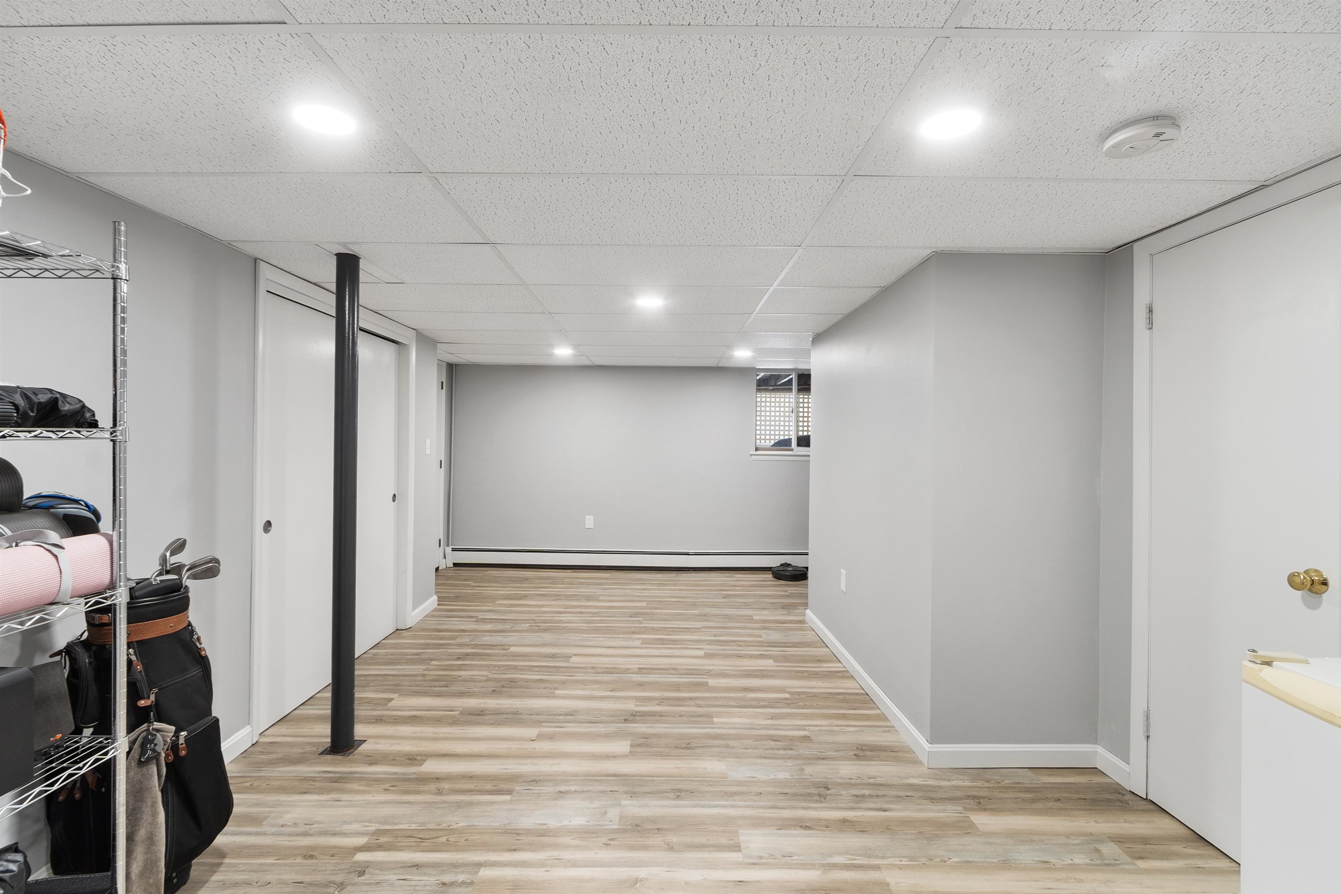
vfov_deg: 77.3
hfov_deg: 100.4
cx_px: 670
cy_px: 447
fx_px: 559
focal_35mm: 15
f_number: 8
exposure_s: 1.6
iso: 320
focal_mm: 10
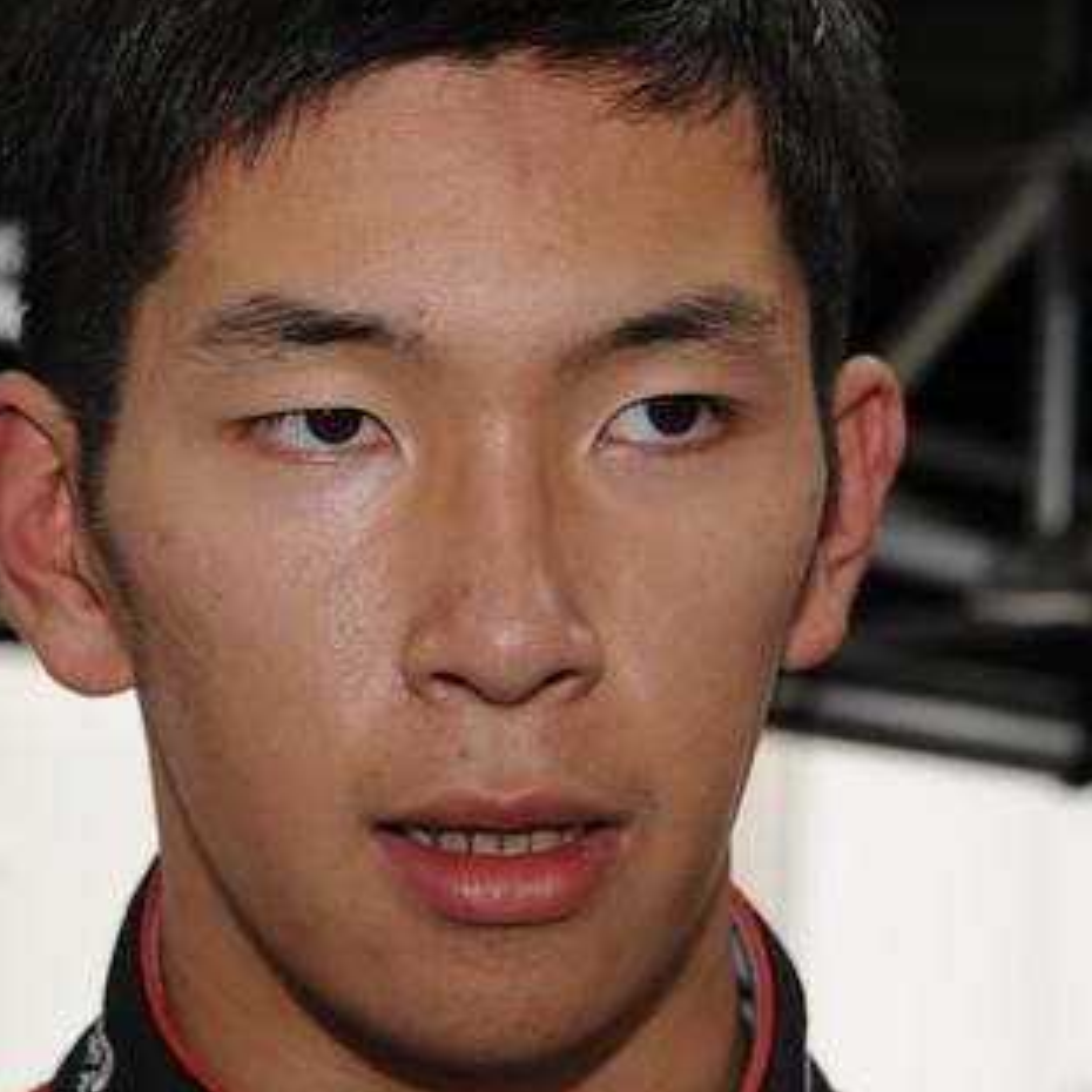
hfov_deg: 12.6
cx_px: 476
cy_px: 645
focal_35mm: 138
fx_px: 4925
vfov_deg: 12.6
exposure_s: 1/180
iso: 200
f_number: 6.7
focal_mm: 70
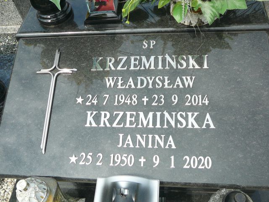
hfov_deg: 52.6
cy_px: 101
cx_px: 134
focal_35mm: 35
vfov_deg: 40.7
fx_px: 272
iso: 80
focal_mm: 5.2
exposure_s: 1/1000
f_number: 2.8
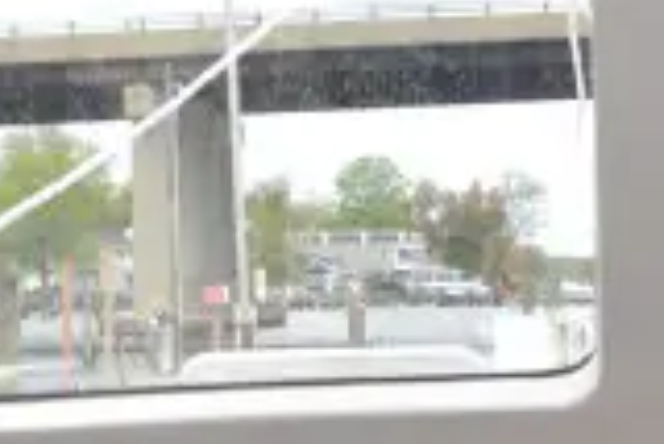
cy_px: 761
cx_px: 697
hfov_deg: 14.9
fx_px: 2492
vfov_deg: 9.7
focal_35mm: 135
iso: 100
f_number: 5.6
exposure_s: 1/200
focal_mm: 18
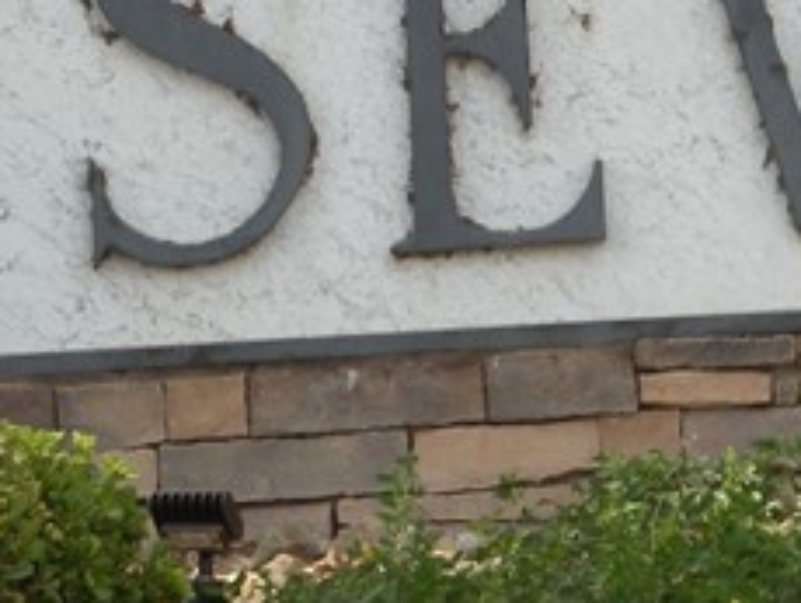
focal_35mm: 298
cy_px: -279
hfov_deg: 6.6
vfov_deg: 5.0
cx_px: 1170
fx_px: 6903
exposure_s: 1/184
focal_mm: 11.9
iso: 64
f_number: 5
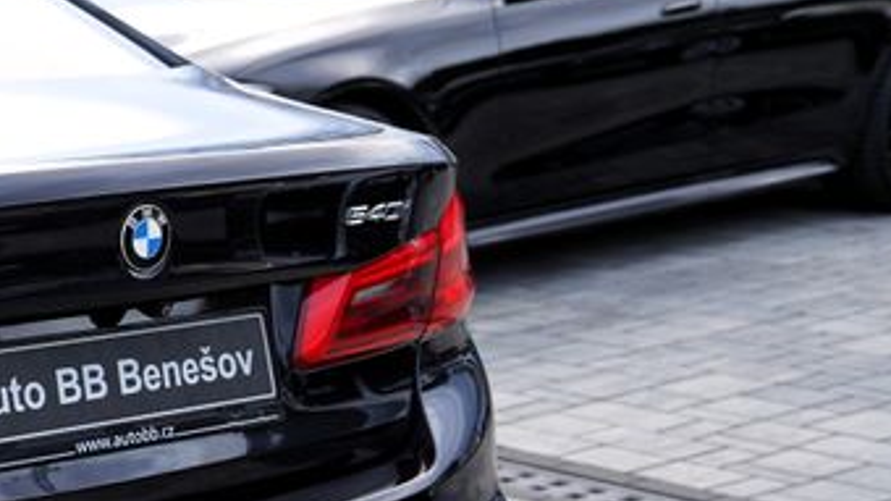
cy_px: 316
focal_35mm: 101
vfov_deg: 12.0
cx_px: -383
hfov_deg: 19.0
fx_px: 2385
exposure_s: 1/60
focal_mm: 32
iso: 100
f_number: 3.5
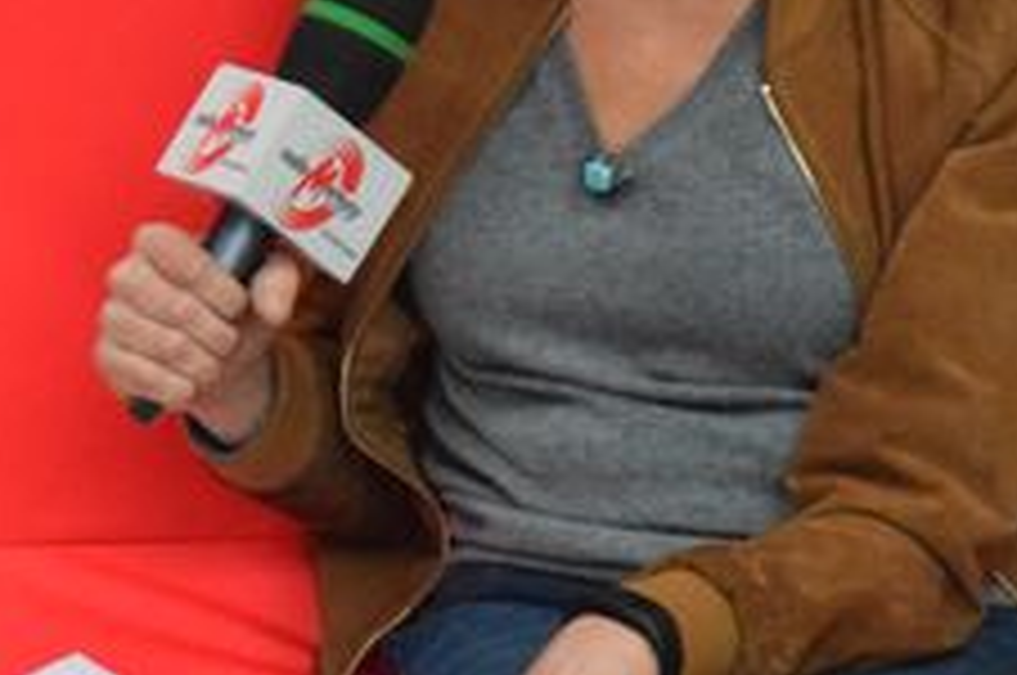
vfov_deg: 1.4
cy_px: 320
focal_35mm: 957
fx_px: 26996
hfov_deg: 2.2
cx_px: -63
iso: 6400
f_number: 5.6
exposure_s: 1/250
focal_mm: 200
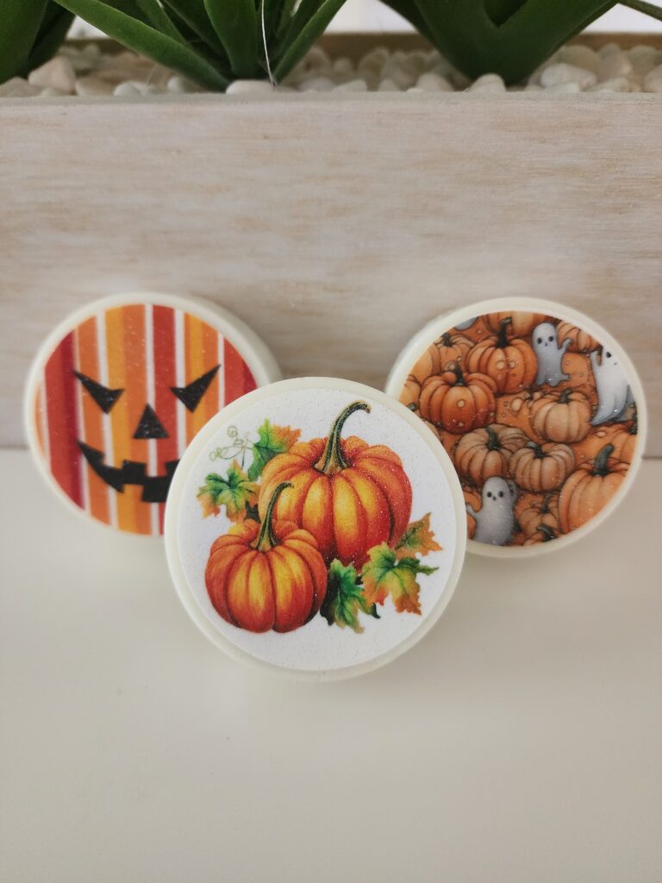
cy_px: 442
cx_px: 331
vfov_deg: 73.9
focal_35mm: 23
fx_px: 586
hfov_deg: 58.9
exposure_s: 1/60
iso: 800
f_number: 1.8
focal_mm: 6.4
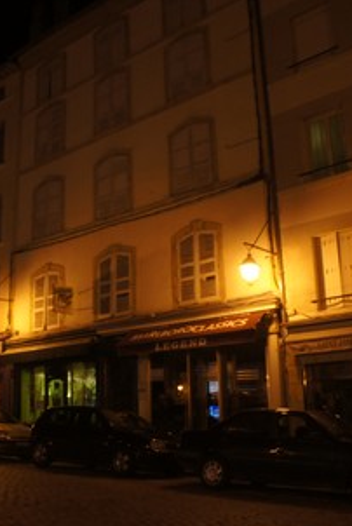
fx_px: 600
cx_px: 146
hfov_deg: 32.6
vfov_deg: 47.4
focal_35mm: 41
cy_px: 264
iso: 800
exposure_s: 1/30
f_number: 3.5
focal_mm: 18
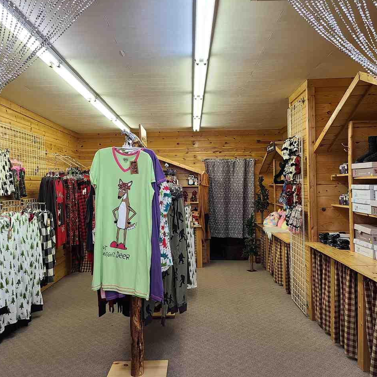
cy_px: 187
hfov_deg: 52.5
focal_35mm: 31
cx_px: 186
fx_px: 382
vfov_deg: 52.5
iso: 80
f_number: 1.8
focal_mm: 5.4
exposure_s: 1/60
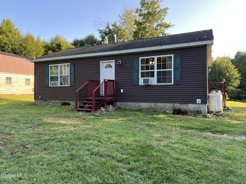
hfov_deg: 67.3
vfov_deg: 53.1
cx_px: 123
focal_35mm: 26
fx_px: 185
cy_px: 92
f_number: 1.5
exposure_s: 1/262
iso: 40
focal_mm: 5.7
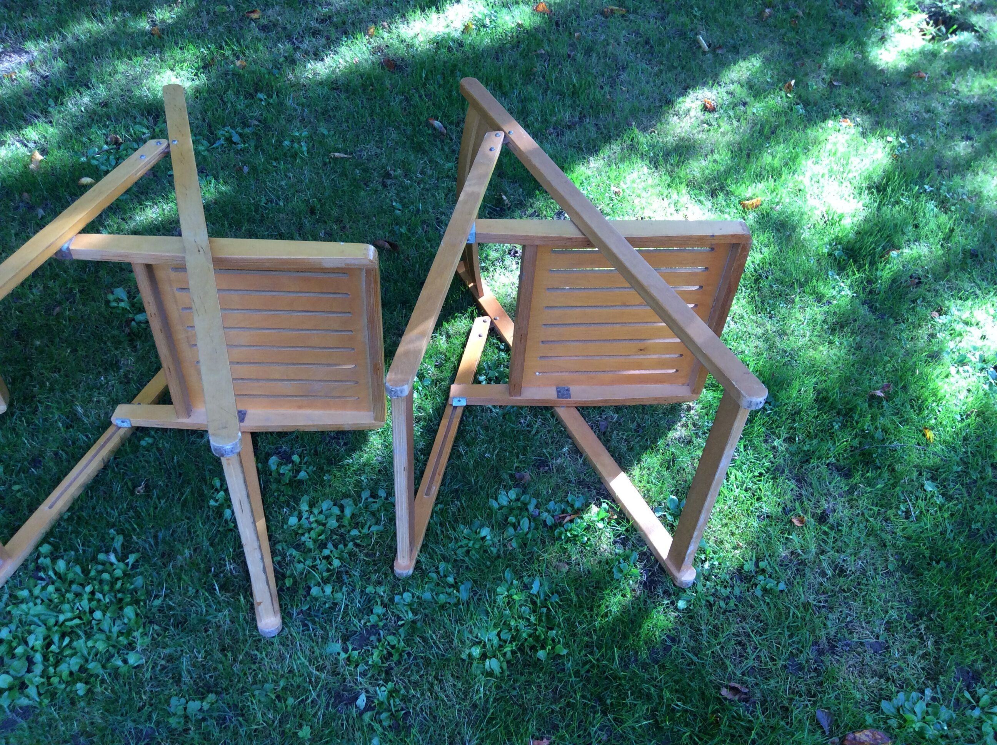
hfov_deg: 56.9
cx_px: 498
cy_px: 372
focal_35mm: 32
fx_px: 920
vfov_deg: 44.1
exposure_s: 1/100
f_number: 2.4
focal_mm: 3.3
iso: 50
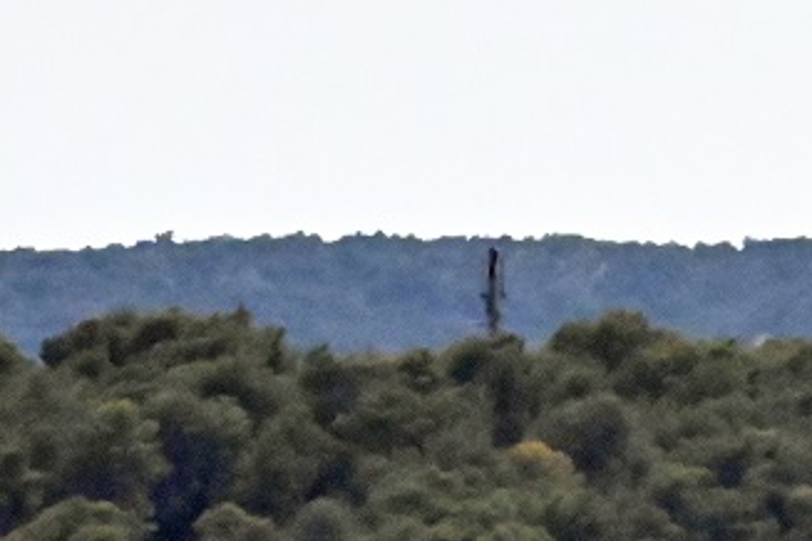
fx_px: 14998
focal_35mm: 665
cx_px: 847
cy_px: 1175
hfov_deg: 3.1
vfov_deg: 2.1
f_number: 29
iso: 25600
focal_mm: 145
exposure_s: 1/8000
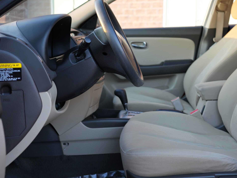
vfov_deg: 31.5
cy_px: 75
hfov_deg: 40.6
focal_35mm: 46
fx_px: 315
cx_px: 161
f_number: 2.8
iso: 160
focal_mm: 35
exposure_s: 1/40
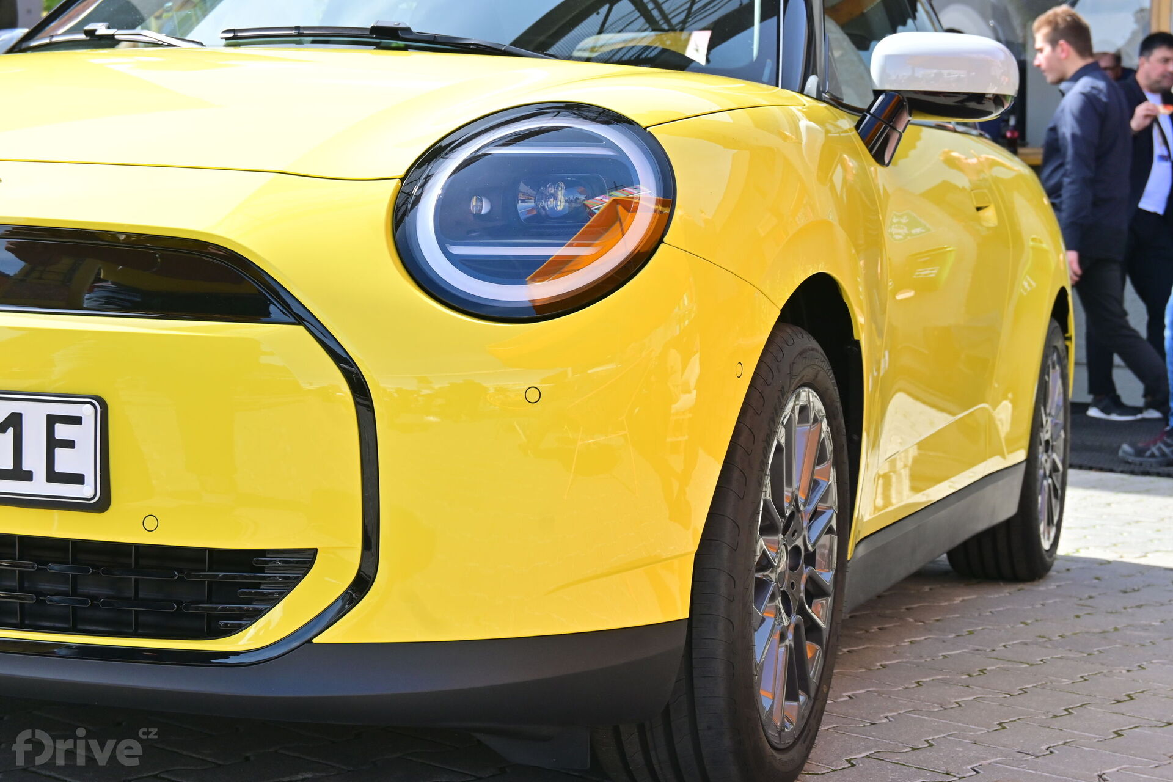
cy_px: 391
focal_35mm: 70
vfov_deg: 19.3
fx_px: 2297
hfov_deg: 28.6
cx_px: 586
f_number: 8
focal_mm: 47
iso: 250
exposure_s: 1/250
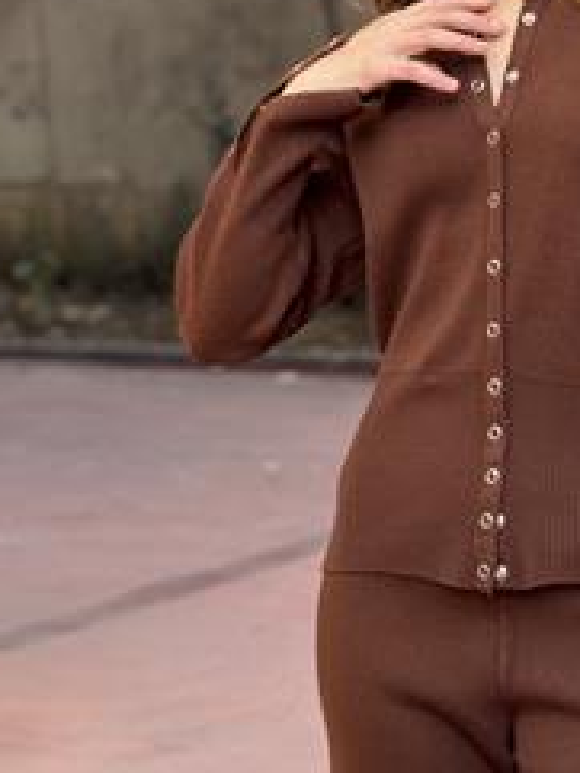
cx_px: 538
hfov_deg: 13.8
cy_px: 191
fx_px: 2366
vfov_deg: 18.4
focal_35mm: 106
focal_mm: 6.76
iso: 64
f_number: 1.78
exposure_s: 1/197
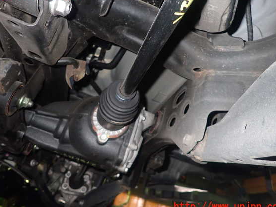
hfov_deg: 65.3
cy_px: 101
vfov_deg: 51.4
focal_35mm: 27
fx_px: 215
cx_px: 137
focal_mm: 4.5
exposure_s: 1/30
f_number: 5.6
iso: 500
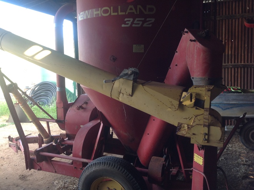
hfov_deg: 52.7
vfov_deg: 40.6
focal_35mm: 35
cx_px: 127
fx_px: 256
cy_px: 95
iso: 64
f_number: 2.4
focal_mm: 4.28
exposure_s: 1/60
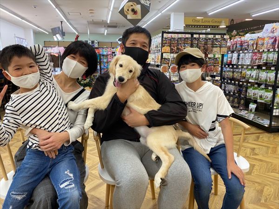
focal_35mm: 26
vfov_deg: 53.1
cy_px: 104
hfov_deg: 67.3
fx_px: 210
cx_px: 140
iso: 64
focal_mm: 4.25
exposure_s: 1/60
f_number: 1.8
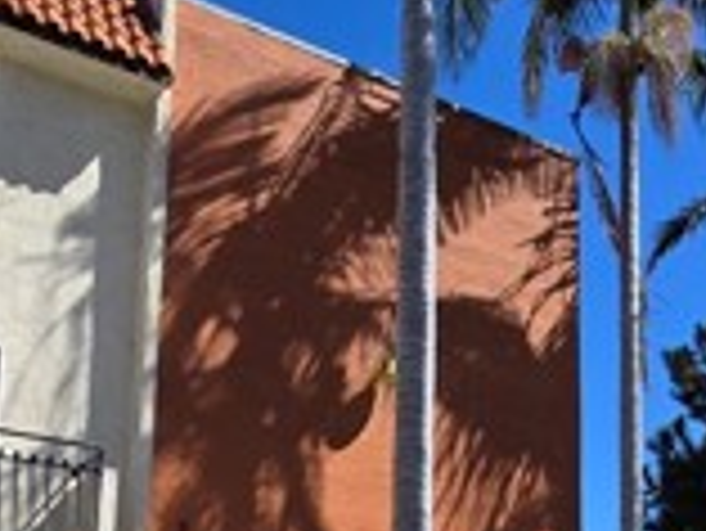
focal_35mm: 53
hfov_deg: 35.6
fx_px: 1082
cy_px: 598
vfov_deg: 25.4
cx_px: 495
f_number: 2.2
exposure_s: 1/2365
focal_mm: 2.2
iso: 50
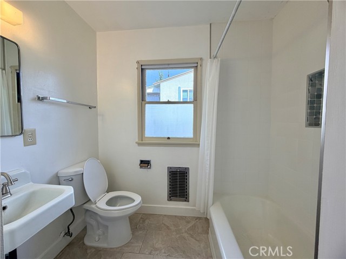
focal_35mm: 14
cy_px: 130
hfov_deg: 102.1
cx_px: 173
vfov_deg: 85.7
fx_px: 140
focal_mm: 2.22
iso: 80
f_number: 2.2
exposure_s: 1/120
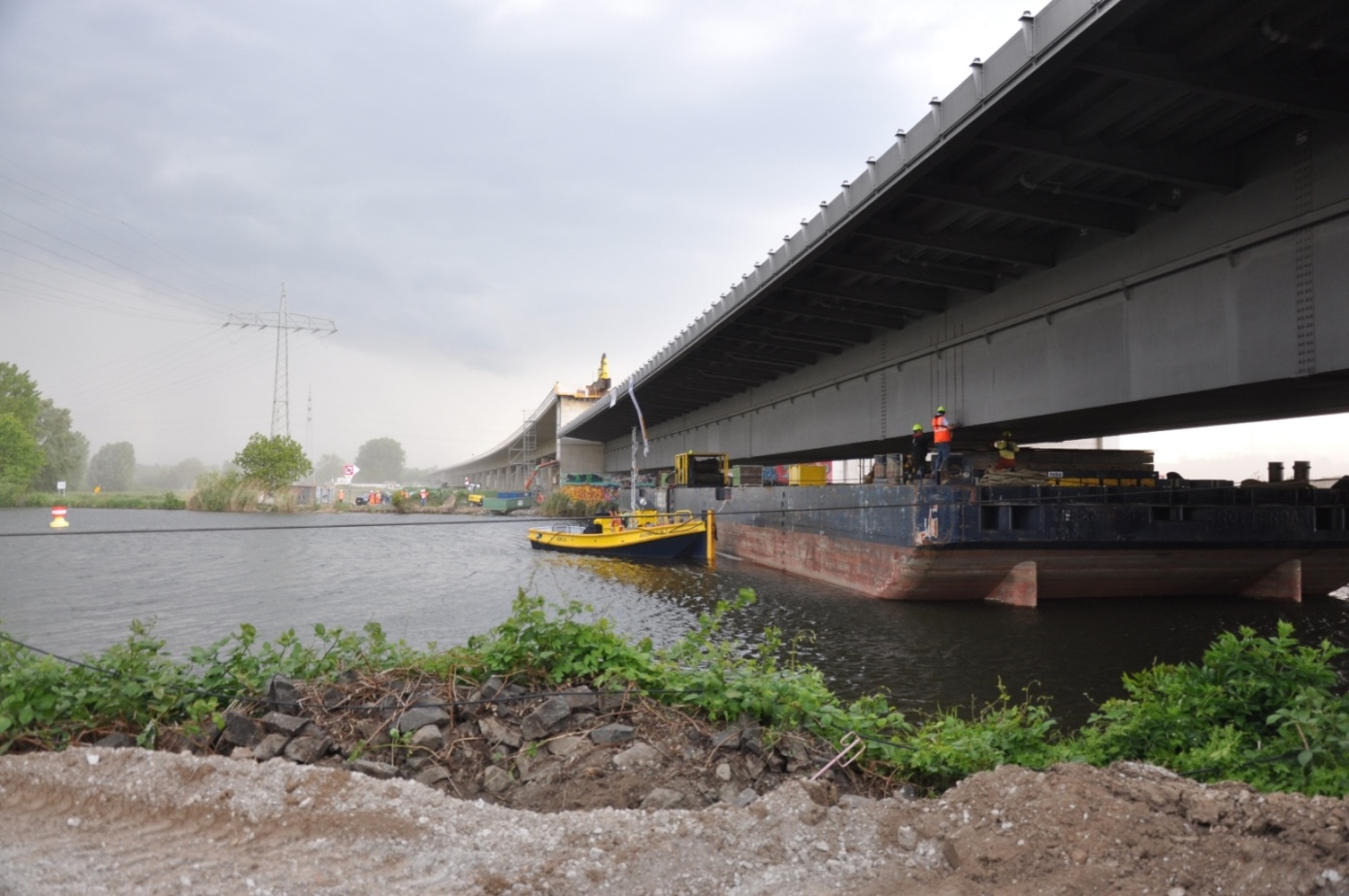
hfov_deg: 59.6
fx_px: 1179
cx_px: 674
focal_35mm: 32
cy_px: 448
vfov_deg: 41.6
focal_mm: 21
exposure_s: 1/60
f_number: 4
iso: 400
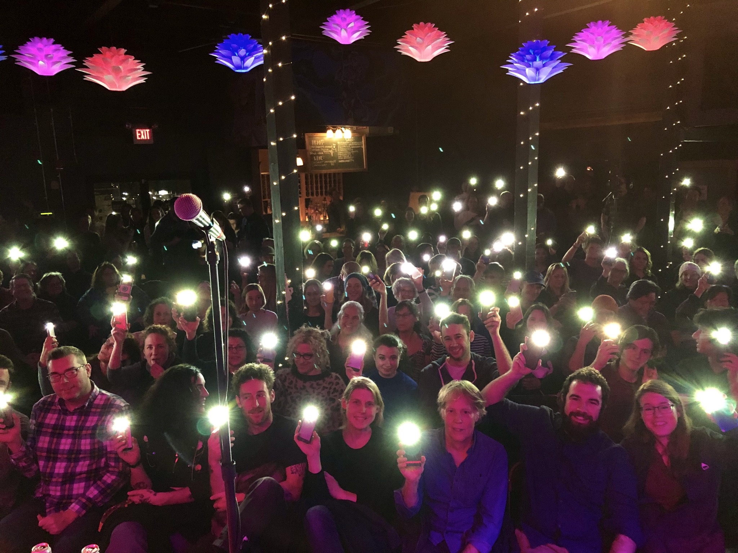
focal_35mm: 28
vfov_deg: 49.7
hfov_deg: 63.4
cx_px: 369
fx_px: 597
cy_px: 276
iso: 640
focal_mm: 3.99
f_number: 1.8
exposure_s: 1/24
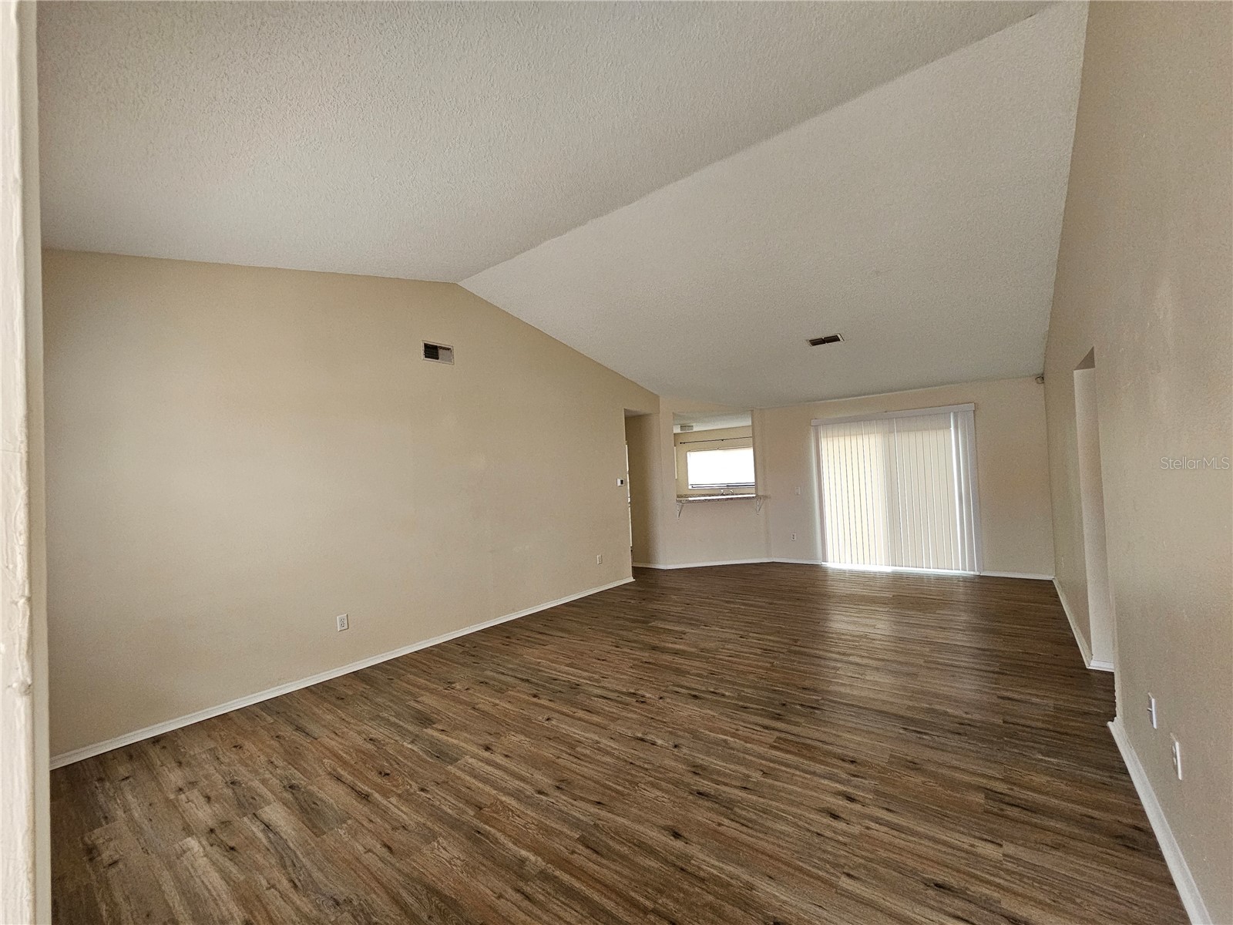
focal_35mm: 13
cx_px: 616
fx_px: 463
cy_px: 462
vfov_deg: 89.9
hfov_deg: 106.2
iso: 320
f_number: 2.2
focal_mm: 2.2
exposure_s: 1/60
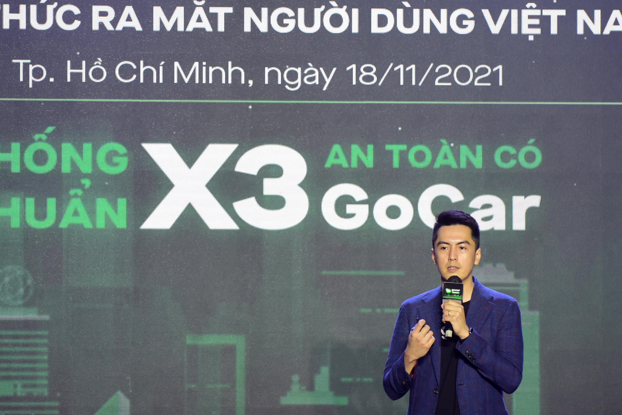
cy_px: 180
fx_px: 3699
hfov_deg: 9.6
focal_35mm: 214
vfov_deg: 6.4
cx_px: 248
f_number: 5.6
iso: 800
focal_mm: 125
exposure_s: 1/125
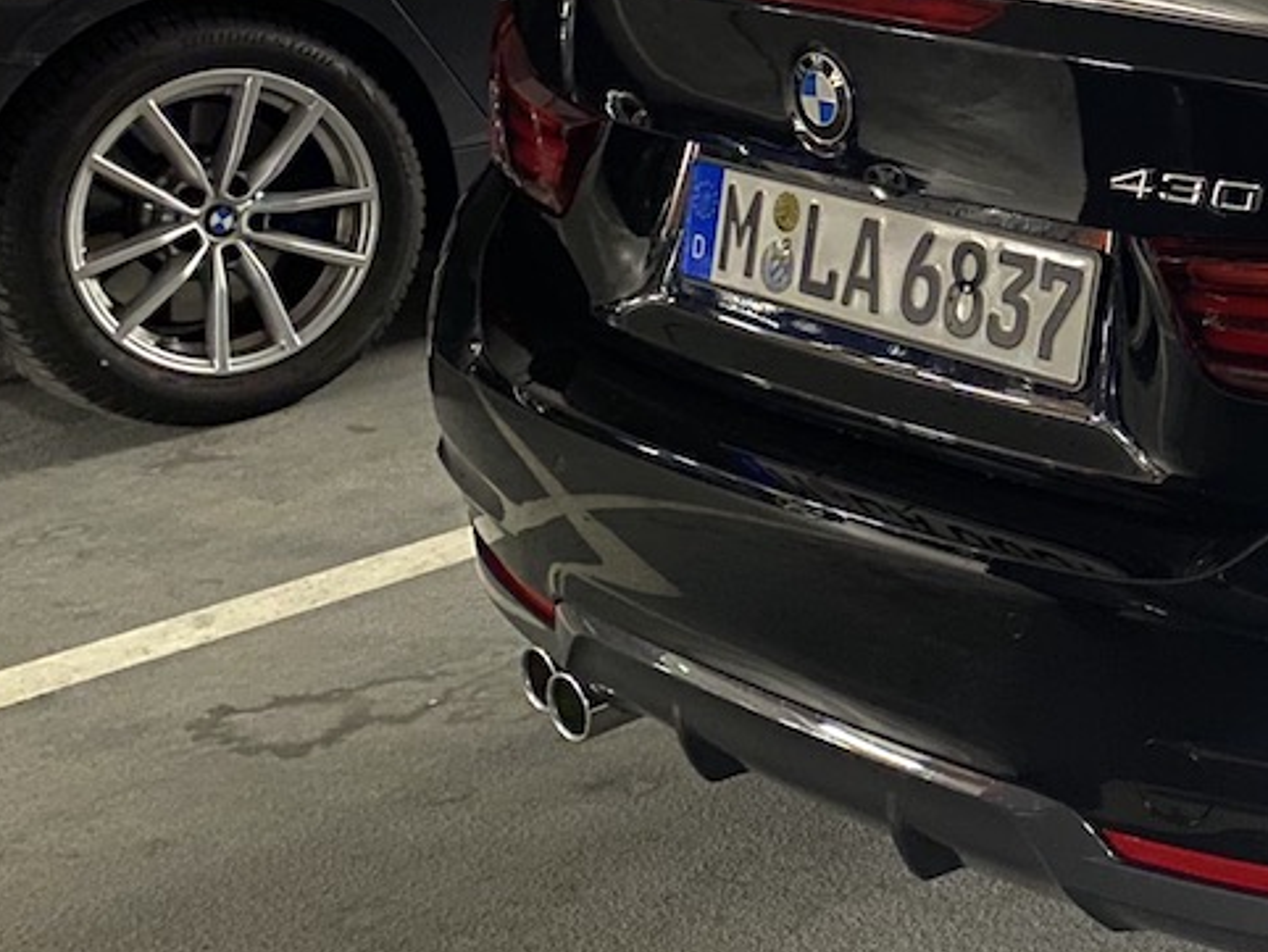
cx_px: 1521
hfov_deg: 25.3
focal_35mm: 69
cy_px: 213
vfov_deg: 21.1
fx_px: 2529
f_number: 1.8
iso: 1250
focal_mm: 4.25
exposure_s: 1/14
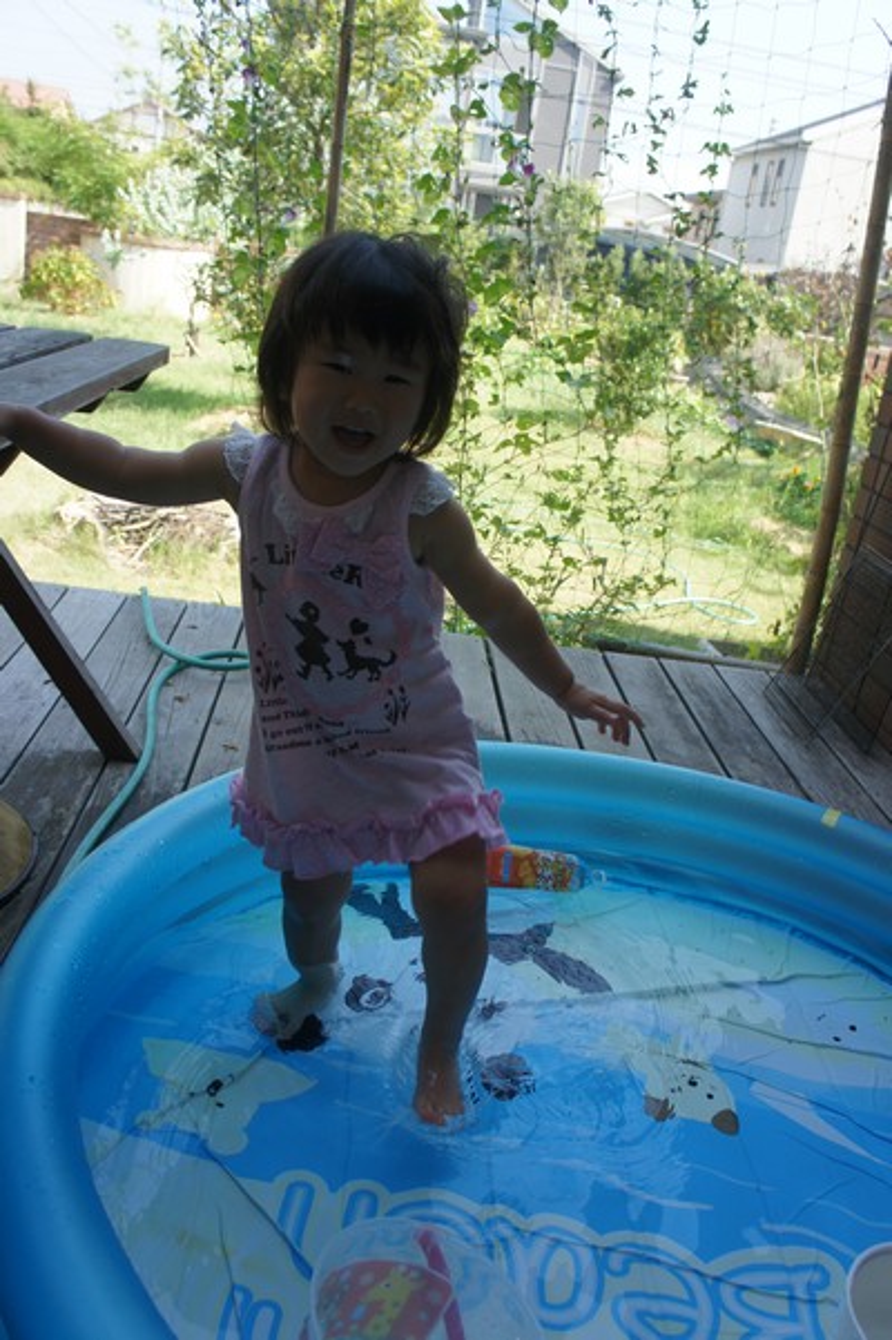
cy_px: 670
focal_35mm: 30
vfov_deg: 62.0
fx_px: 1116
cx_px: 446
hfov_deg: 43.6
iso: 200
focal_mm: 20
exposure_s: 1/250
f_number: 5
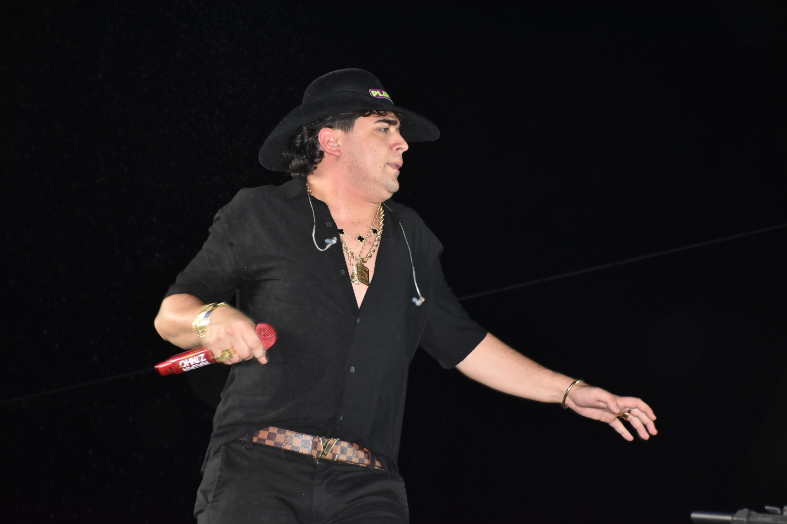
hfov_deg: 19.5
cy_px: 262
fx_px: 2295
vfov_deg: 13.0
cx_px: 394
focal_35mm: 105
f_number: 5
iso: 1250
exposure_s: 1/100
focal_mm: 70
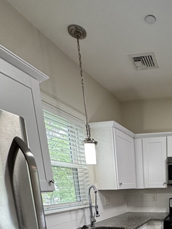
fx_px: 192
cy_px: 235
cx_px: 168
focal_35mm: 29
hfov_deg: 42.4
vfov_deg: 49.1
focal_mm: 2.22
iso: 200
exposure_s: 1/60
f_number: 2.2
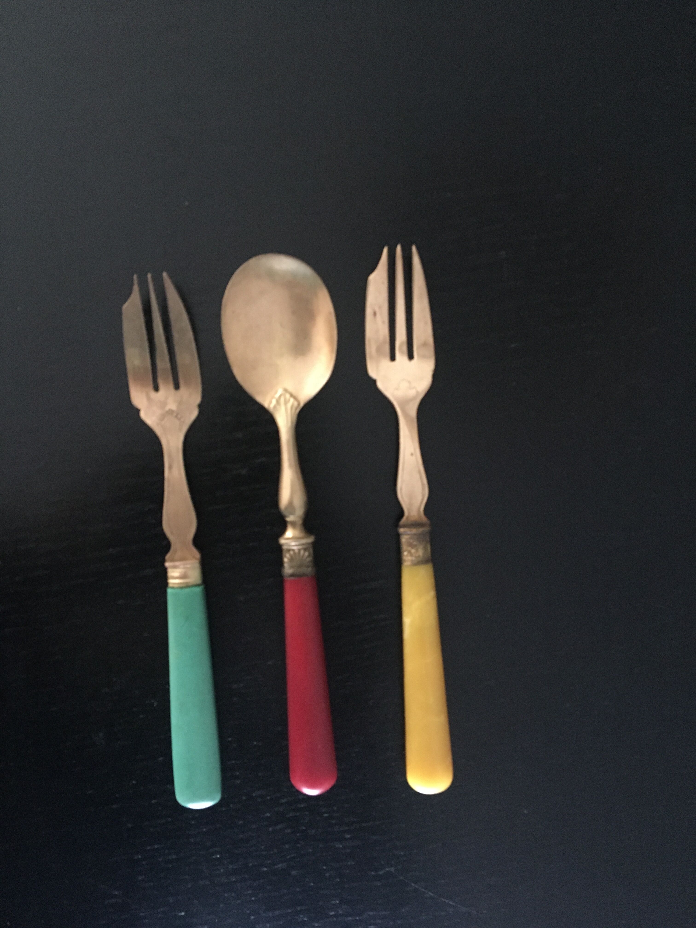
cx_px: 348
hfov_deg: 48.2
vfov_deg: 61.7
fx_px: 777
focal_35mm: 29
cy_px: 464
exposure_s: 1/17
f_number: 2.2
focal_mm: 4.15
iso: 400
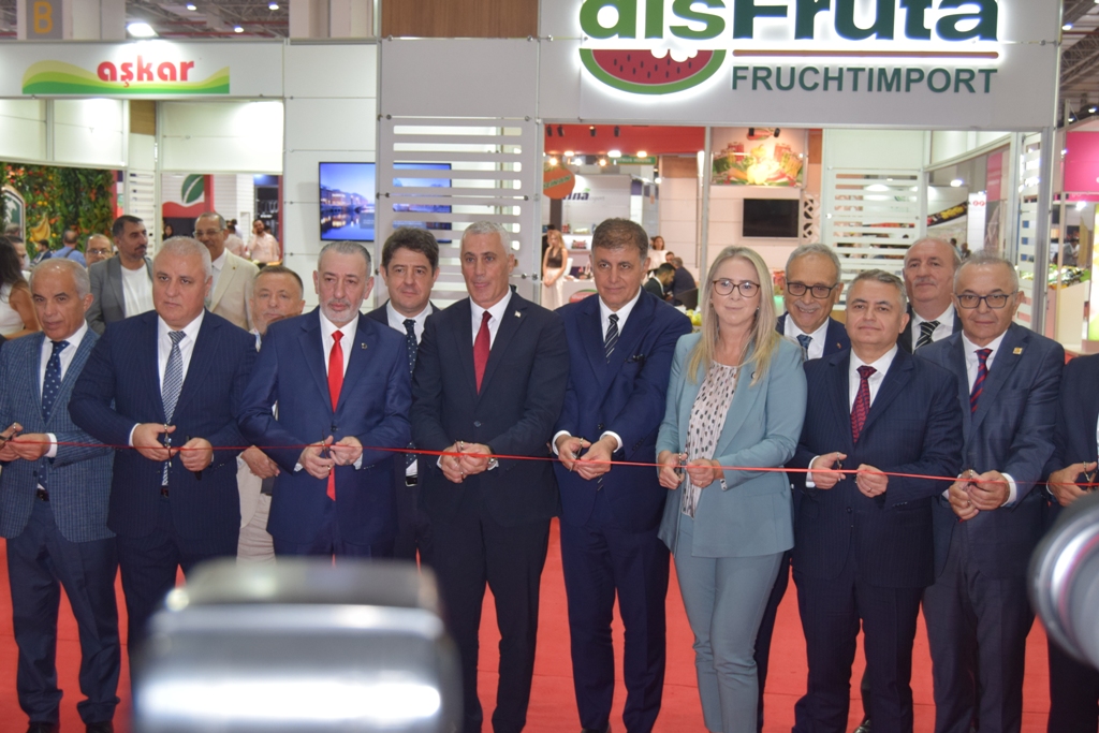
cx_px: 550
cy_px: 366
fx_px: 1374
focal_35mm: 45
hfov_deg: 43.6
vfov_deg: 29.9
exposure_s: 1/100
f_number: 5
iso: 800
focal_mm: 30
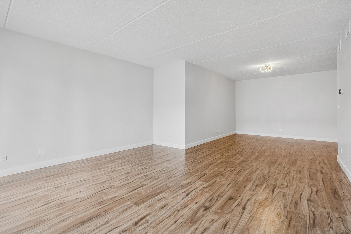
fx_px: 156
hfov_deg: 96.7
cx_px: 176
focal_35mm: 16
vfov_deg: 73.7
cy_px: 117
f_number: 8
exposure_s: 1/50
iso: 400
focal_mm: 16
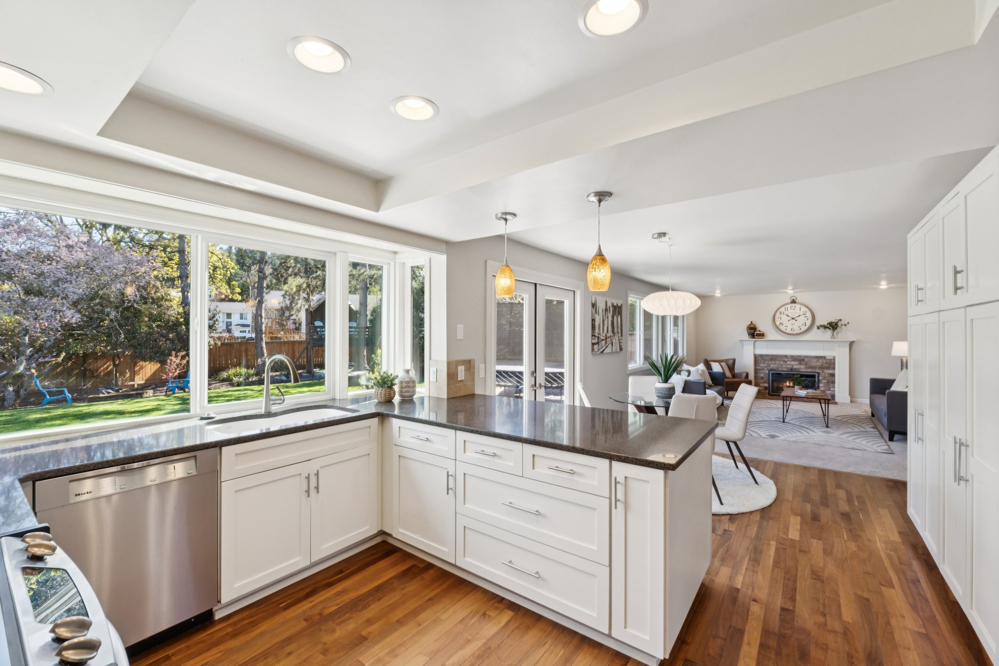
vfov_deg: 77.3
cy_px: 333
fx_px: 416
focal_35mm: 15
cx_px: 500
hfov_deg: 100.4
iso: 250
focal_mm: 10
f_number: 9
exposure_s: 1/20
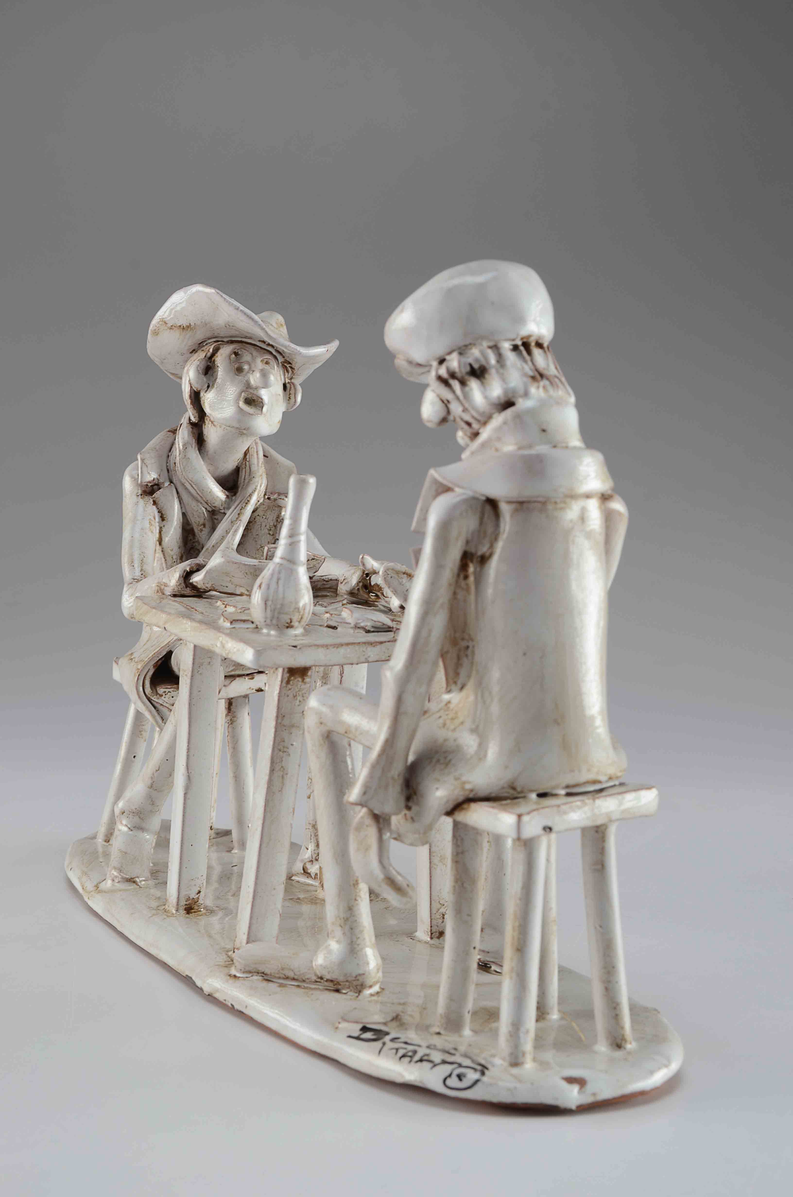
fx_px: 2091
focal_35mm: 63
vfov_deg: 32.0
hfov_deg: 21.5
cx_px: 396
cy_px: 598
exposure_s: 1/80
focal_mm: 42
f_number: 13
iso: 100
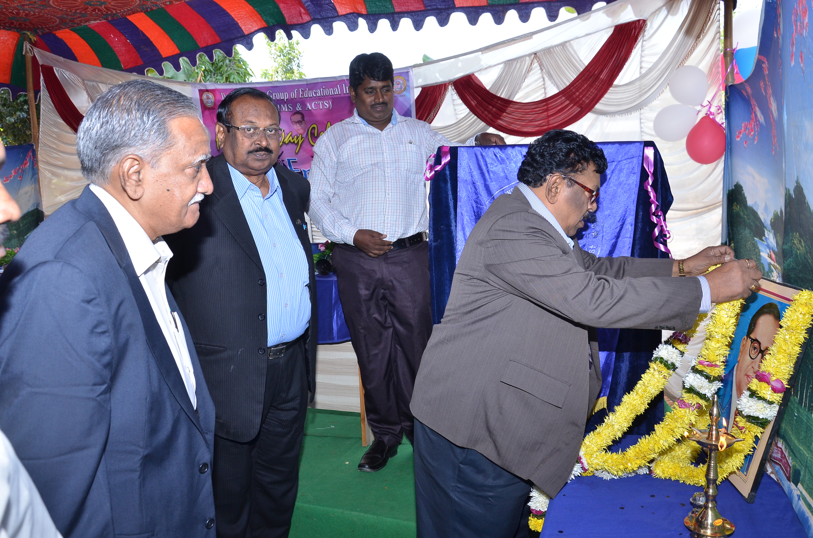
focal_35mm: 32
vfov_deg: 41.5
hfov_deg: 59.6
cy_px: 269
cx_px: 406
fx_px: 710
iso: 400
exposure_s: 1/125
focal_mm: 21
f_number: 6.3
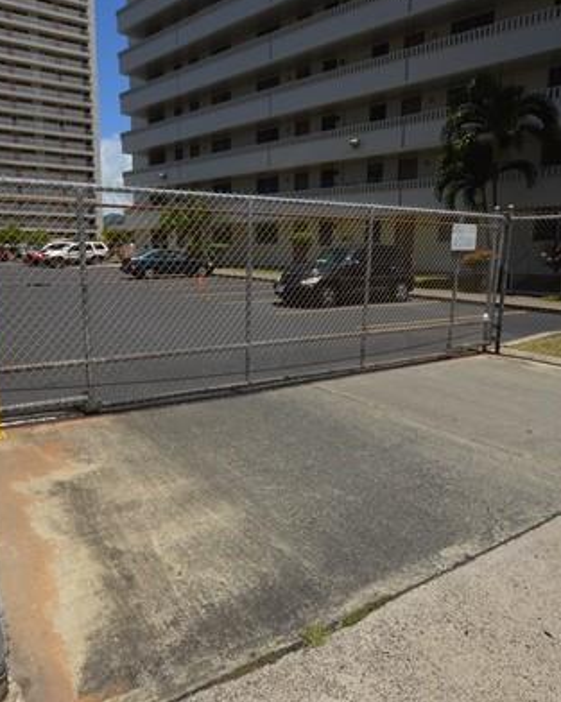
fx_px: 478
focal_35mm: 23
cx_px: 274
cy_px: 369
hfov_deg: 60.8
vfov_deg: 72.6
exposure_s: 1/200
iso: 100
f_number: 10
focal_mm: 10
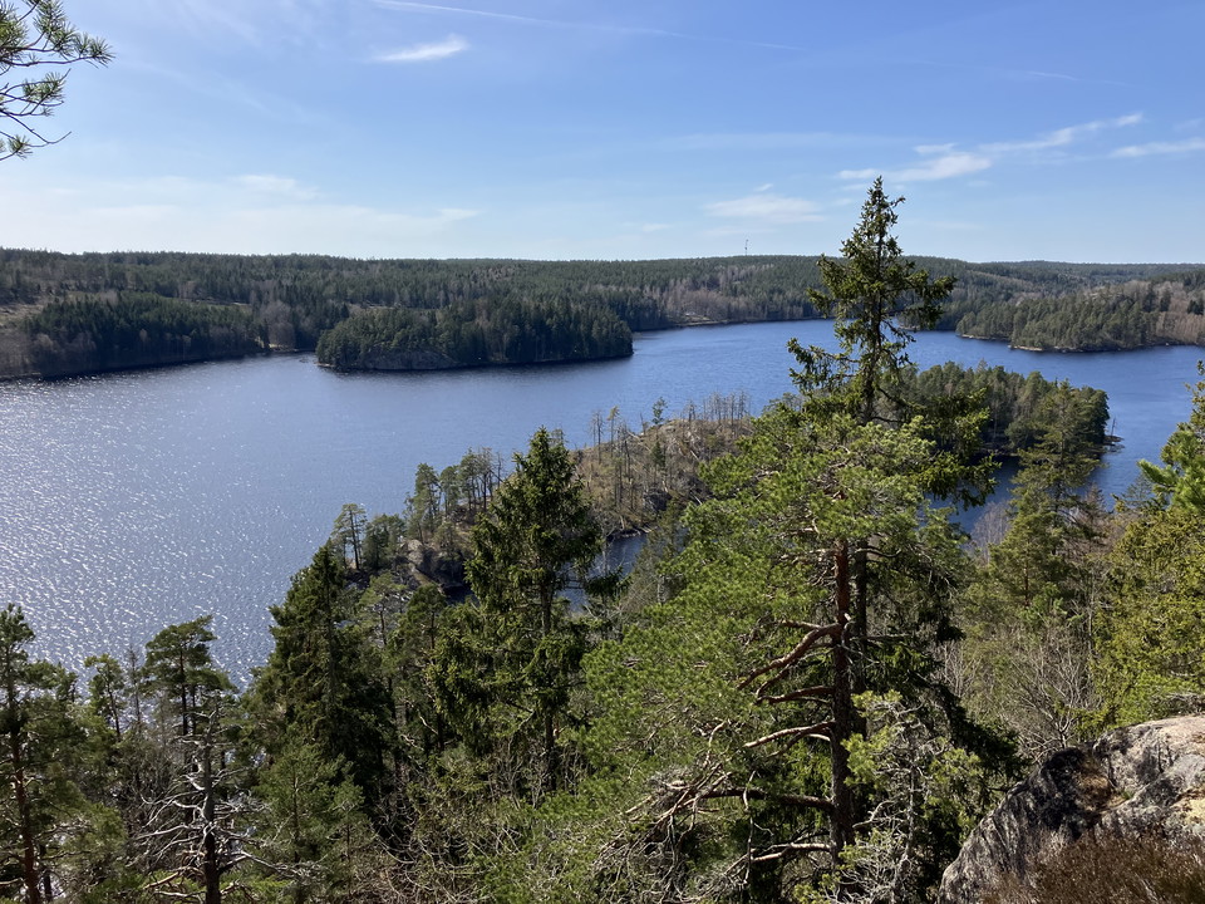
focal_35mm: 28
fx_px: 975
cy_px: 452
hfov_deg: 63.4
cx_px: 602
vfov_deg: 49.7
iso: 32
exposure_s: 1/3040
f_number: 1.8
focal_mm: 3.99
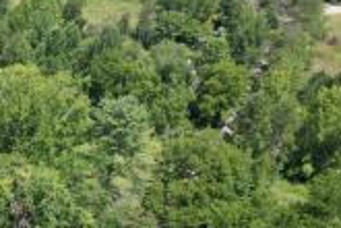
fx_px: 568
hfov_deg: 28.7
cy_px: 191
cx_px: -74
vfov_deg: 22.2
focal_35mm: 60
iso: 100
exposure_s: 1/800
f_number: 2.8
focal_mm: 8.38
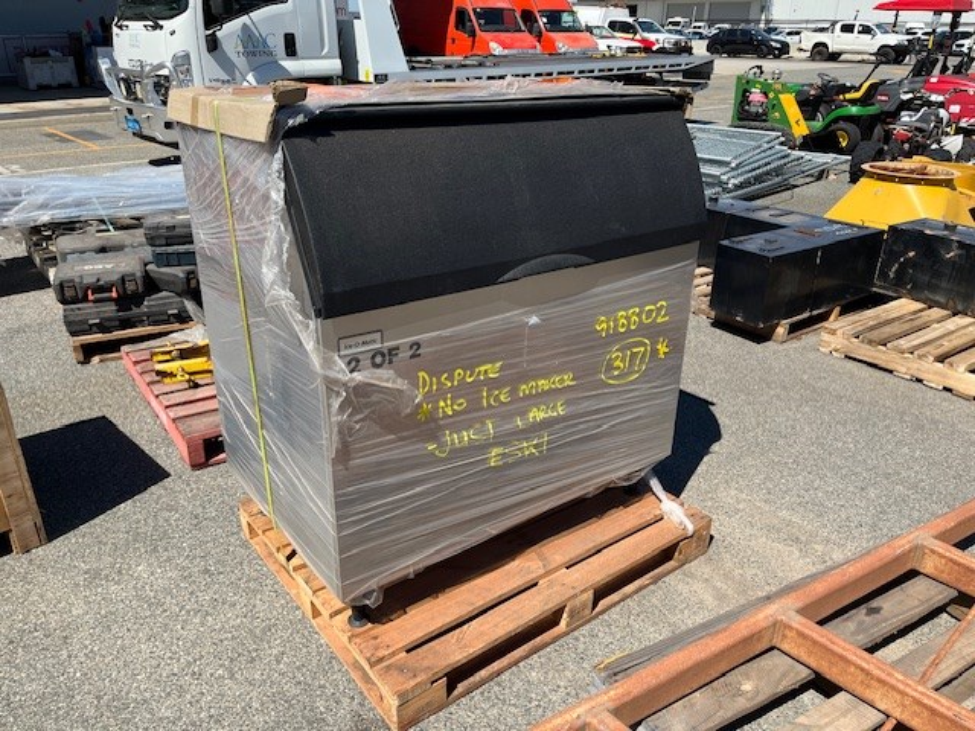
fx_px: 732
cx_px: 488
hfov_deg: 67.3
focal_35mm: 26
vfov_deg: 53.1
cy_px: 366
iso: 50
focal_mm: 5.1
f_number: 1.6
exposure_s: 1/2967
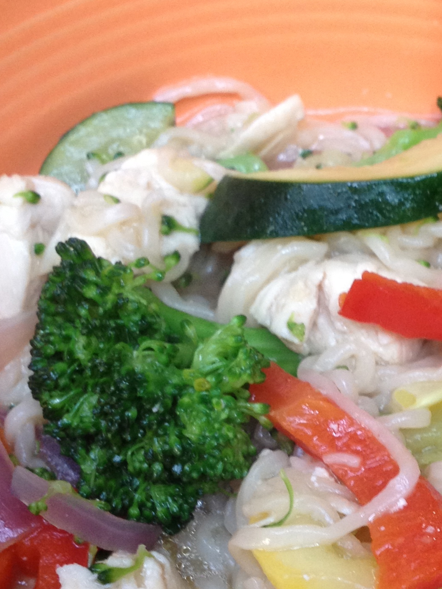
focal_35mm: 82
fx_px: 1396
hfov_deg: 17.8
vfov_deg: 23.8
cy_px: 355
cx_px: 357
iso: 125
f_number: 2.4
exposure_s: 1/20
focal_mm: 4.28
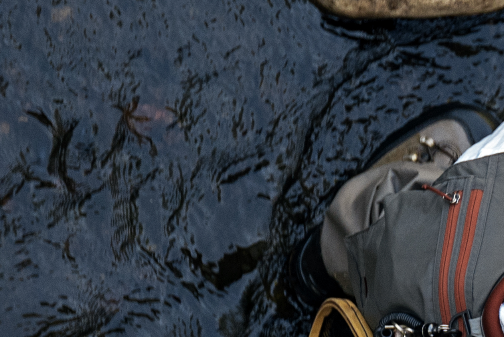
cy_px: 412
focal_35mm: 953
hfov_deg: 2.2
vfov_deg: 1.4
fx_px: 13346
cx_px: 1131
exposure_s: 1/160
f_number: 5
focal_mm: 200
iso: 500
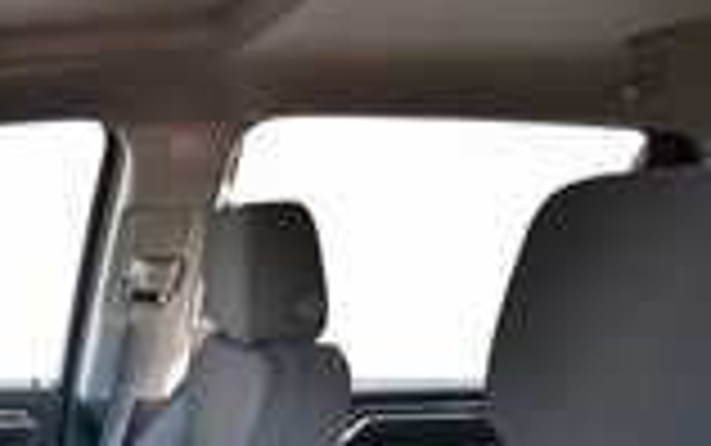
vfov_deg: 23.4
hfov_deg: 34.9
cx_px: -81
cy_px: 579
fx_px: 950
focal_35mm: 49
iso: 900
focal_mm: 13
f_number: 4.8
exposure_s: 1/125
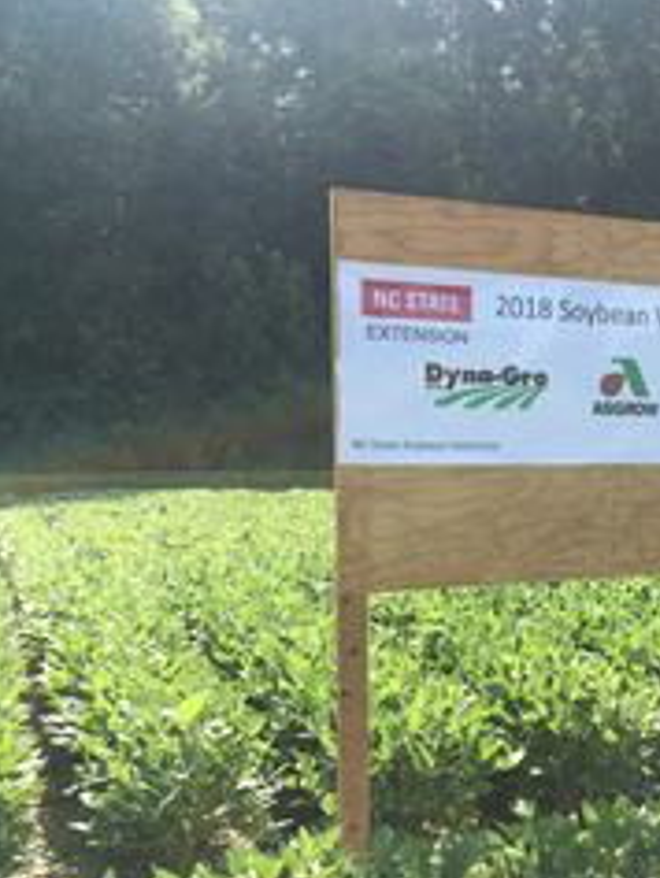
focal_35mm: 49
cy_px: 515
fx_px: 1245
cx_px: 671
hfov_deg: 27.8
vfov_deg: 38.8
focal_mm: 4.15
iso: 25
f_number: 2.2
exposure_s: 1/693
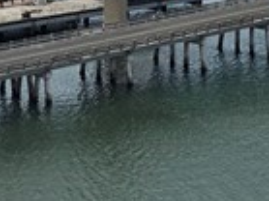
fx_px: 1320
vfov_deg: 8.4
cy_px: -147
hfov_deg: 11.6
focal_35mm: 170
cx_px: 54
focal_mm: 6.3
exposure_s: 1/7944
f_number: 1.7
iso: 64
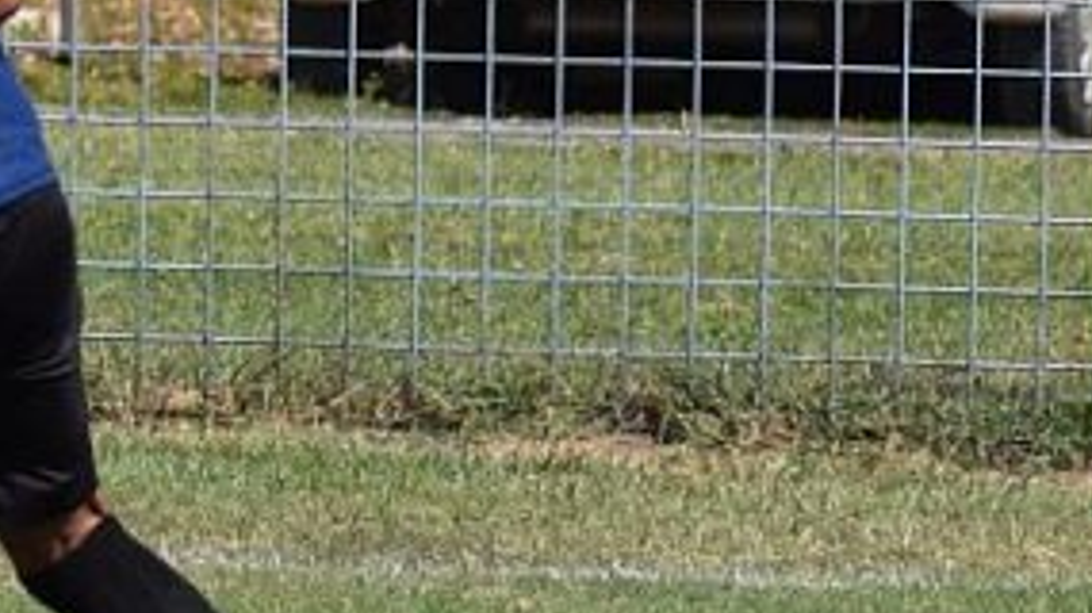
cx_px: -797
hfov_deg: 1.8
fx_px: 35135
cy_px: 111
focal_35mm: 1214
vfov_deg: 1.0
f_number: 8
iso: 400
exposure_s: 1/2000
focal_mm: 190
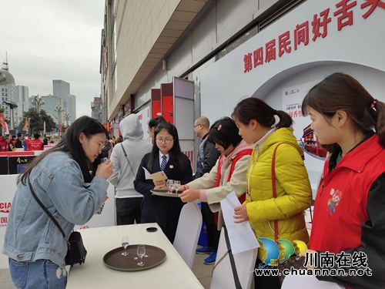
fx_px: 323
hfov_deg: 61.7
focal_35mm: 29
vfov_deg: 48.2
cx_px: 192
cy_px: 144
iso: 50
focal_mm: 4.27
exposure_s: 1/1104
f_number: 1.8
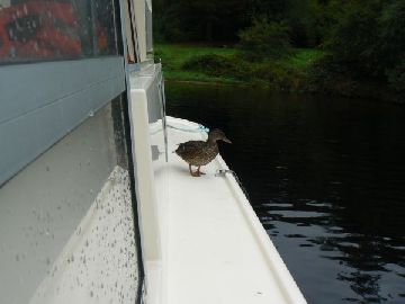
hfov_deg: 51.4
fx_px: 421
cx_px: 202
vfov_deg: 39.7
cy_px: 152
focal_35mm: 36
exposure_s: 1/200
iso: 80
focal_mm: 6
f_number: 5.6
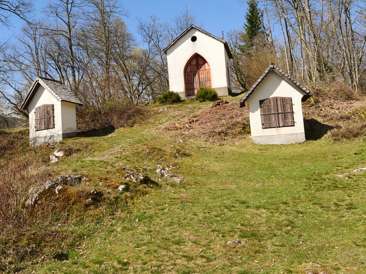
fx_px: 381
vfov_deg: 39.7
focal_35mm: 36
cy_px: 137
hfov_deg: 51.4
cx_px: 183
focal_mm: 18
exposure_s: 1/125
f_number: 8
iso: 100
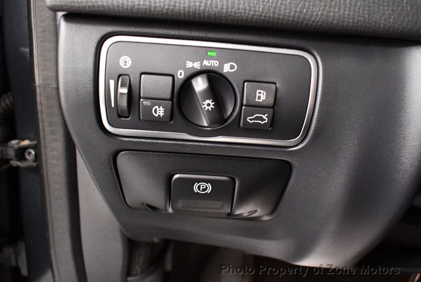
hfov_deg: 53.1
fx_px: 422
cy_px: 141
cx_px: 210
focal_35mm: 36
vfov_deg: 37.0
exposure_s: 1/60
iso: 5000
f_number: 3.5
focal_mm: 18
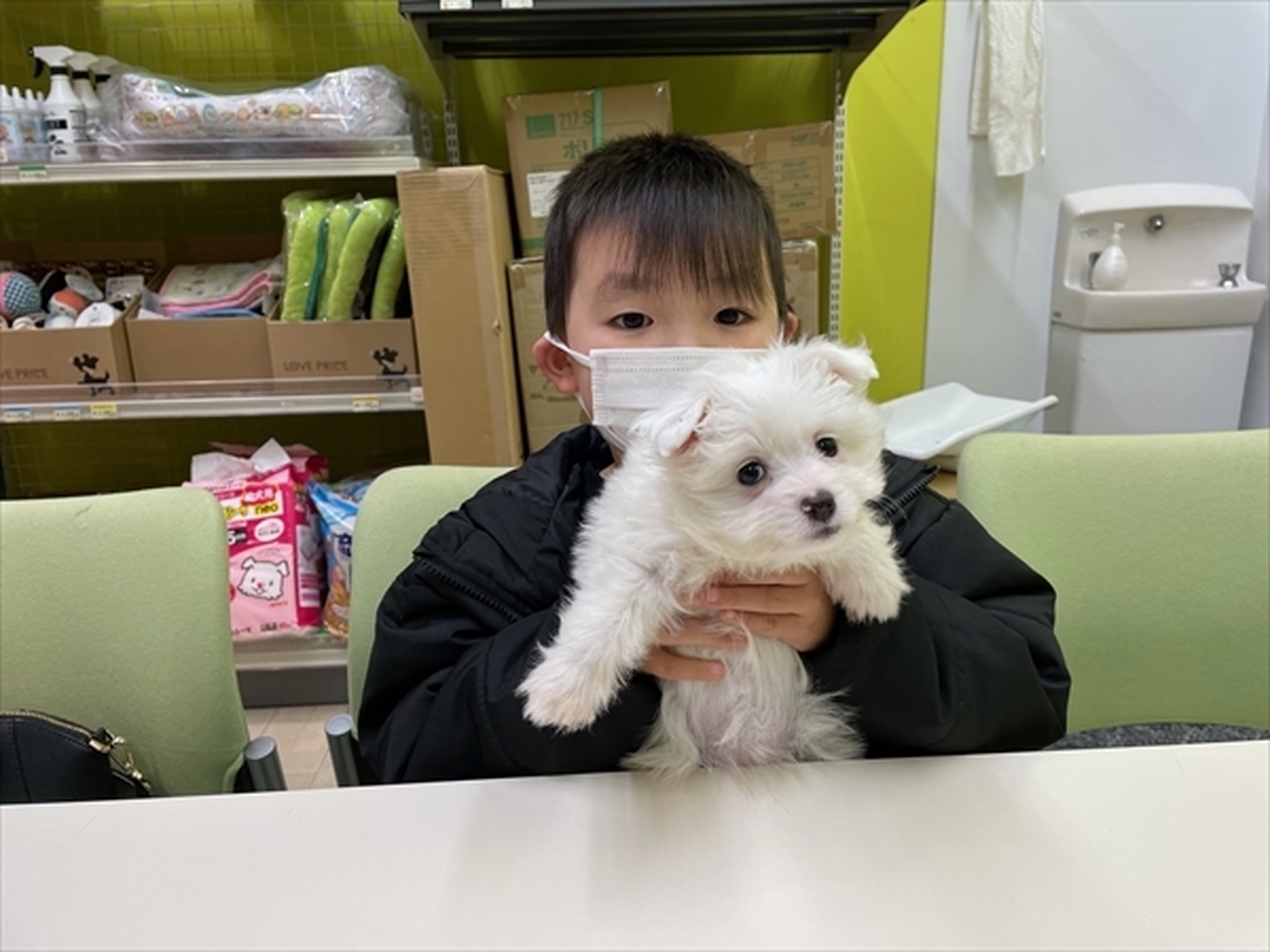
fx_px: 954
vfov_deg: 53.1
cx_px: 635
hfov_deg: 67.3
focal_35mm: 26
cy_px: 476
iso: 64
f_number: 1.6
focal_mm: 4.2
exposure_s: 1/120
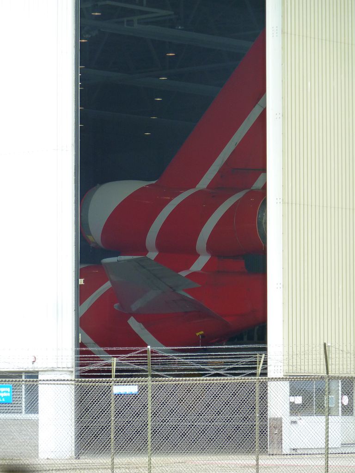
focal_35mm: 182
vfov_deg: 10.9
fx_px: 2489
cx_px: 178
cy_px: 236
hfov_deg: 8.2
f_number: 4.5
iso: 125
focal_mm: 29.9
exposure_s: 1/100
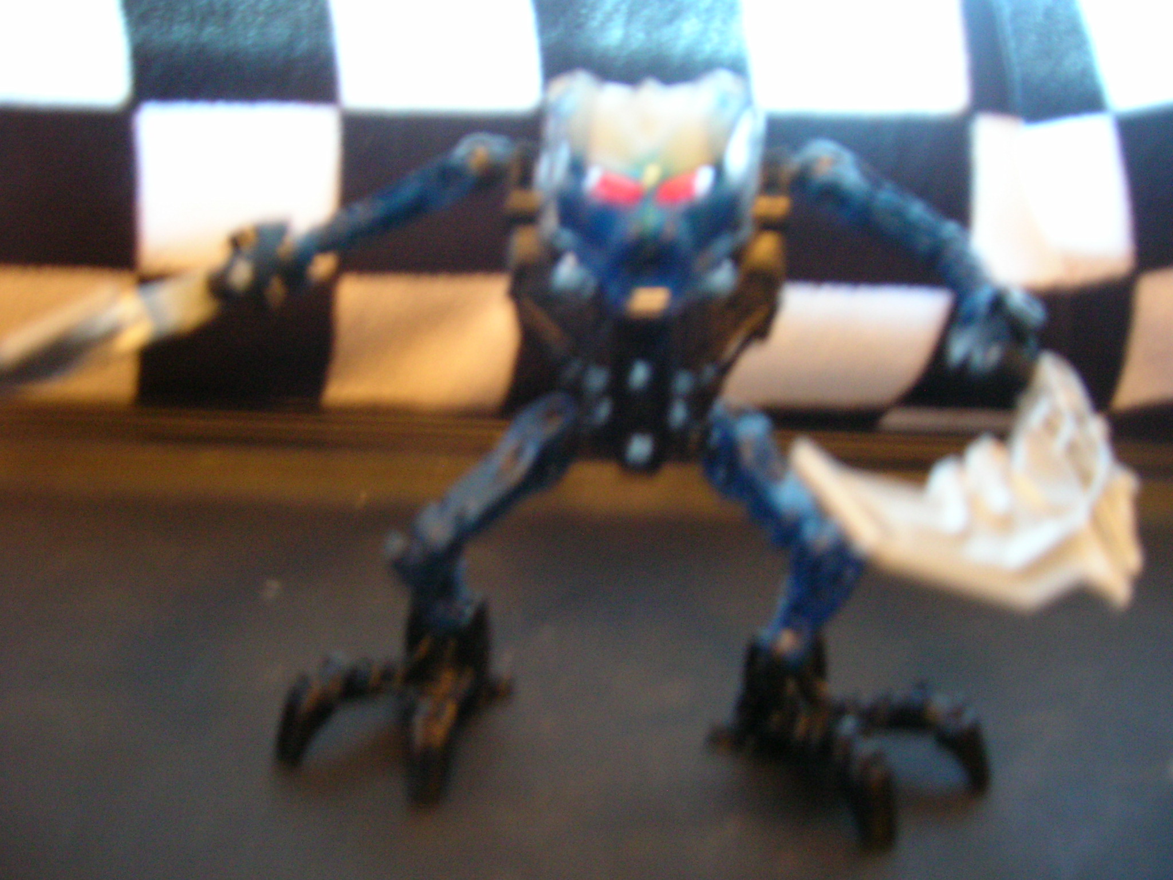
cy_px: 440
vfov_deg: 41.8
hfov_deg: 54.0
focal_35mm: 34
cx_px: 586
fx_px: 1152
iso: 200
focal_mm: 5.7
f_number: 2.9
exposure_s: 1/1.2
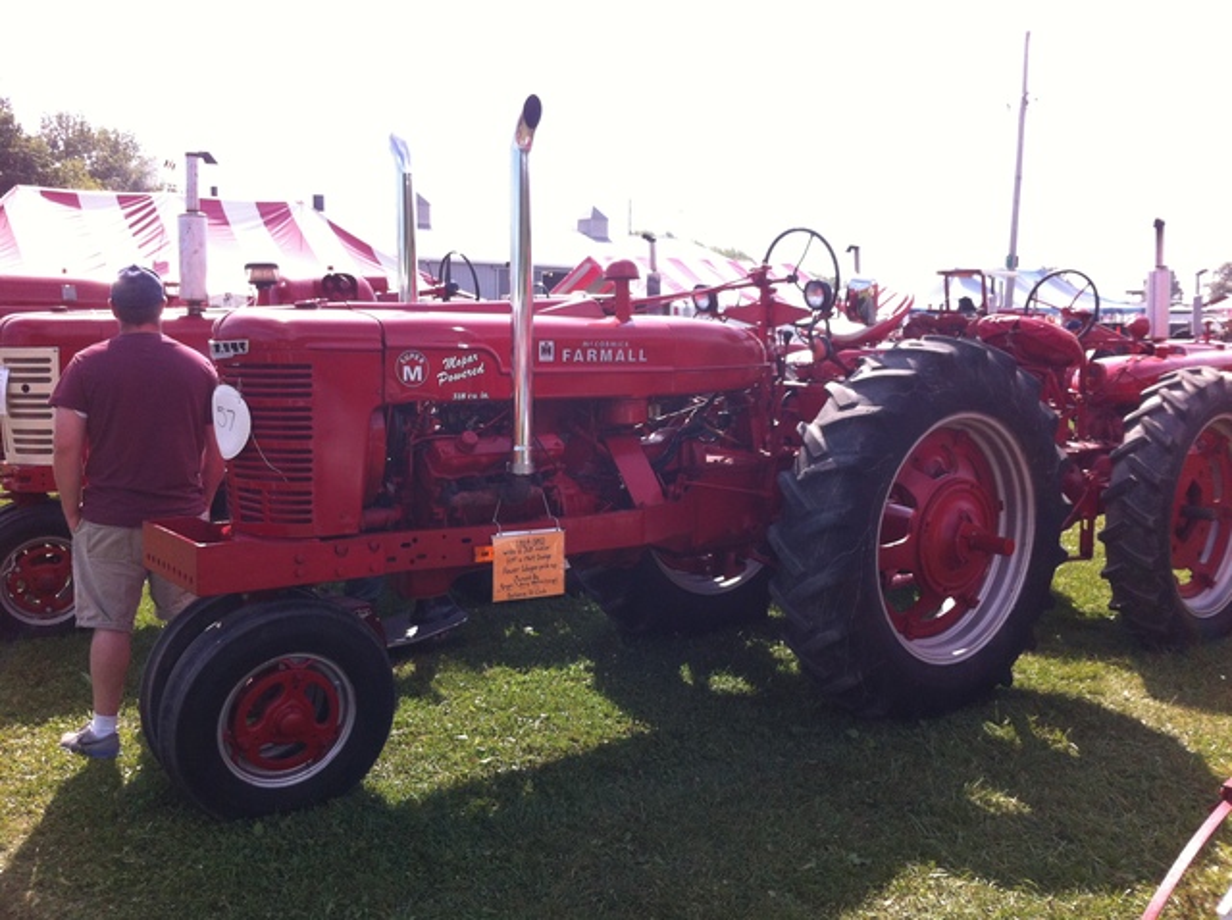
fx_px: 1244
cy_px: 460
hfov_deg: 52.7
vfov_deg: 40.6
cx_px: 616
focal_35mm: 35
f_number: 2.8
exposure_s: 1/616
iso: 80
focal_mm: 3.85
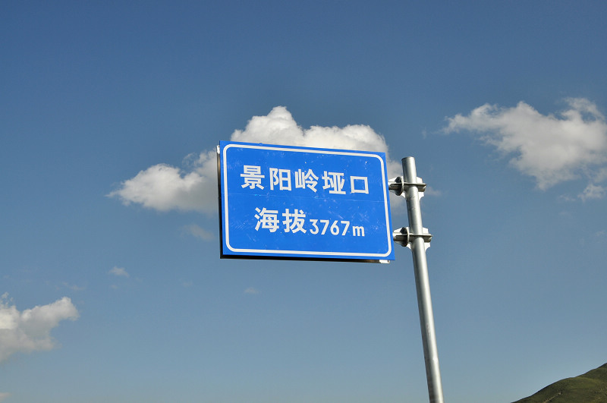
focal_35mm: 48
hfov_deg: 41.2
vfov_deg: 28.0
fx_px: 808
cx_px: 304
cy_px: 202
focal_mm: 32
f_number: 10
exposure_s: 1/400
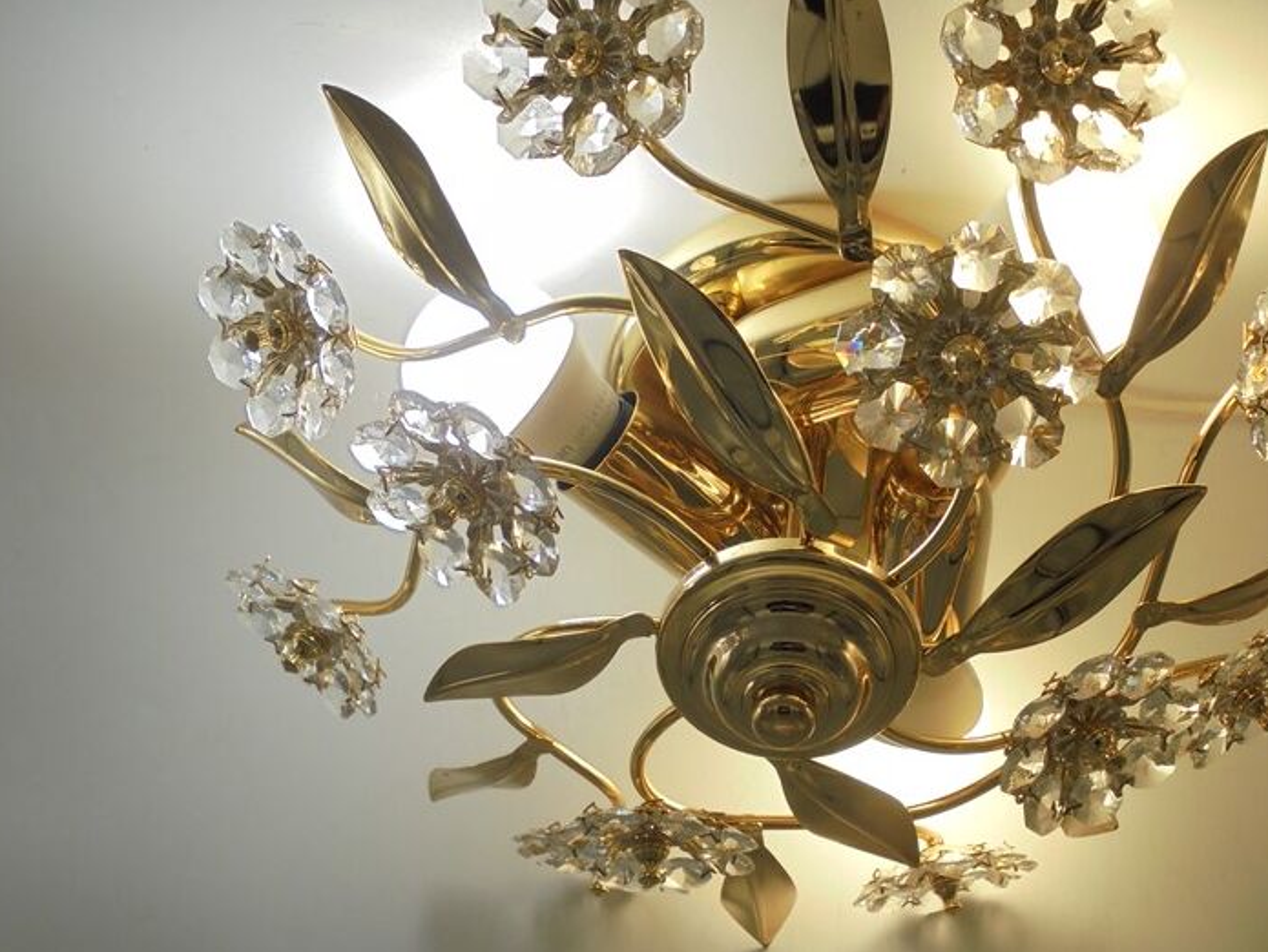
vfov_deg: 32.7
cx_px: 803
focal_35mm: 44
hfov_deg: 42.6
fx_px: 1613
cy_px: 351
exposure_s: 1/160
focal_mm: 6.1
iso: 100
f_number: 4
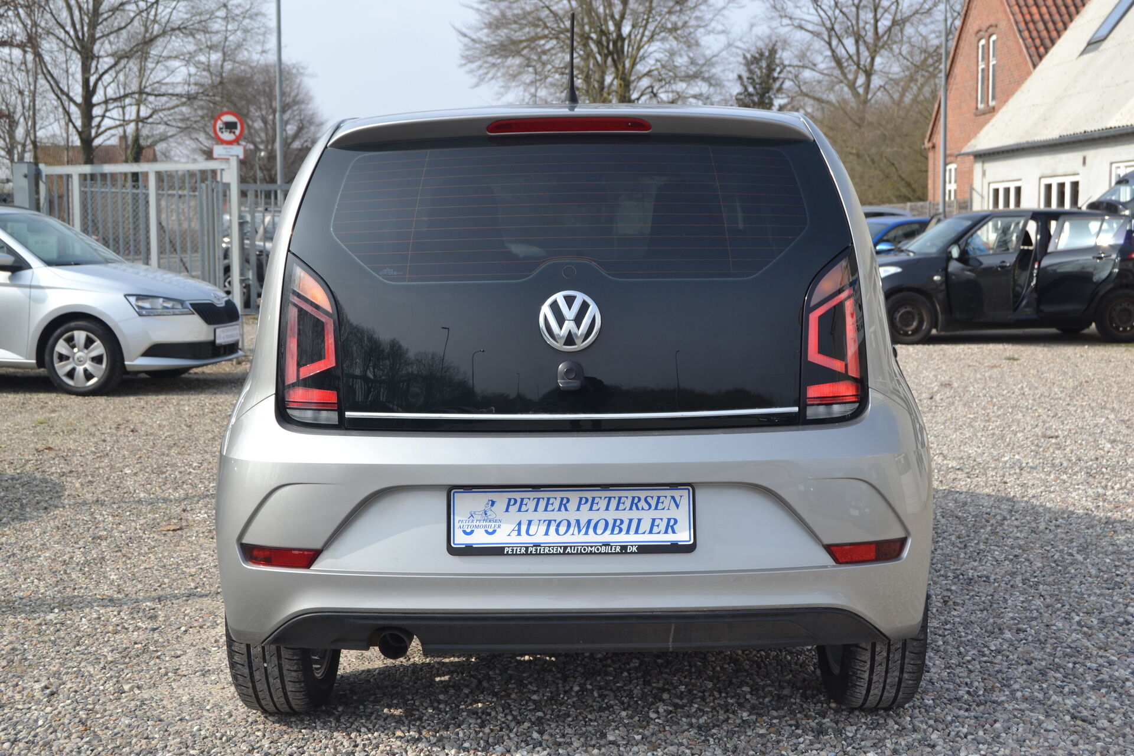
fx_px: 1417
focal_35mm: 45
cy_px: 378
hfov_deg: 43.6
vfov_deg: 29.9
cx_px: 567
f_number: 7.1
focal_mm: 30
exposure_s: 1/250
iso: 100
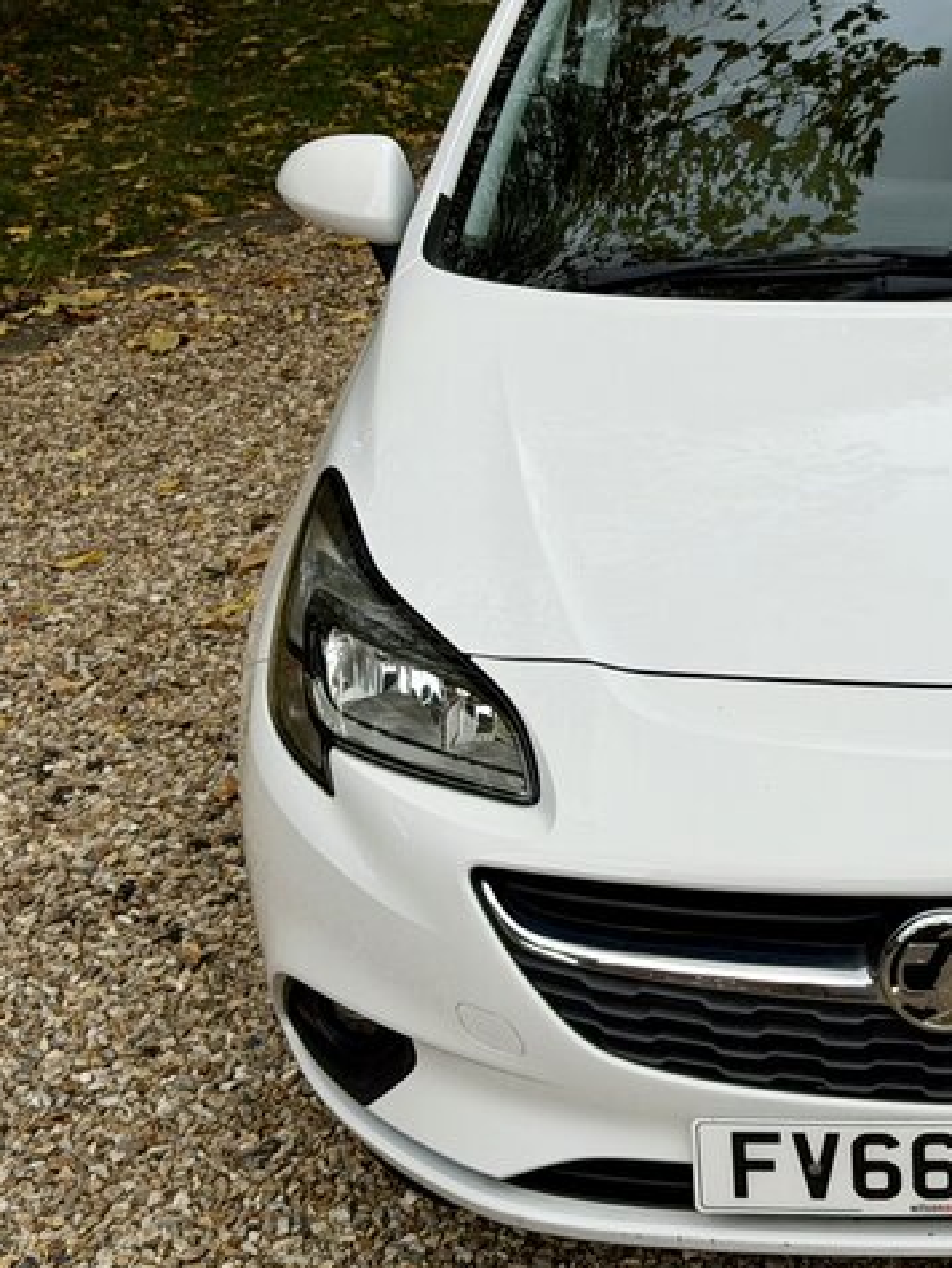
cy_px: 567
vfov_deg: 24.1
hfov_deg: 17.6
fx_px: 2968
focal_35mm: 81
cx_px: 1056
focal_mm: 6.76
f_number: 1.78
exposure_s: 1/1000
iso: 64
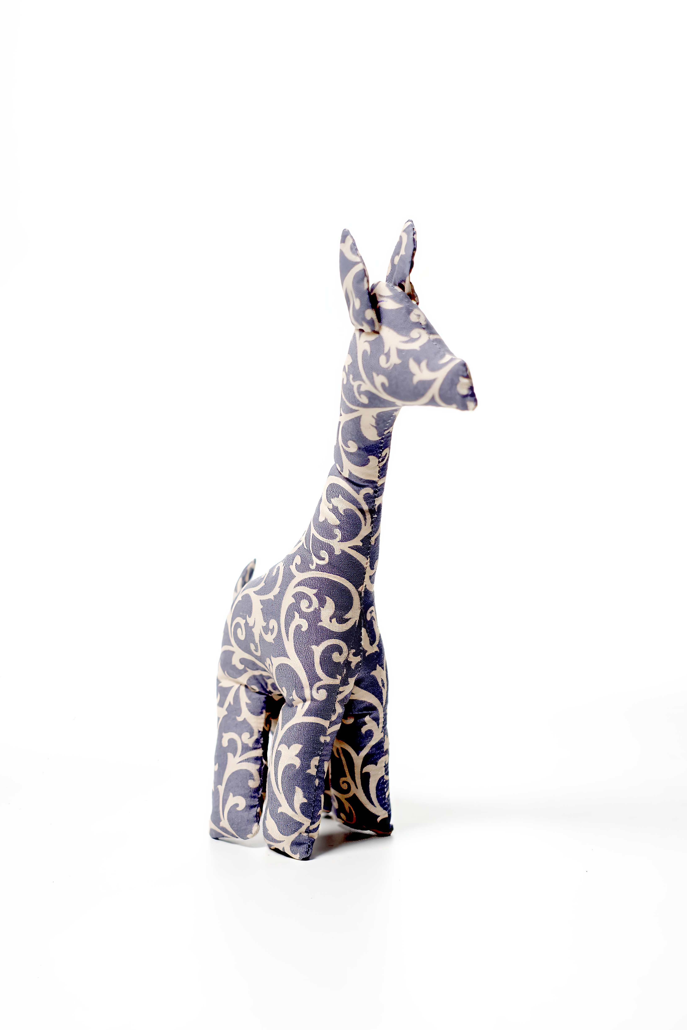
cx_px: 345
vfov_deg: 32.9
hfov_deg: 22.3
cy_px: 570
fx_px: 1746
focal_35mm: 61
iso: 500
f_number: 3.5
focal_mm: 50
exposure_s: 1/400
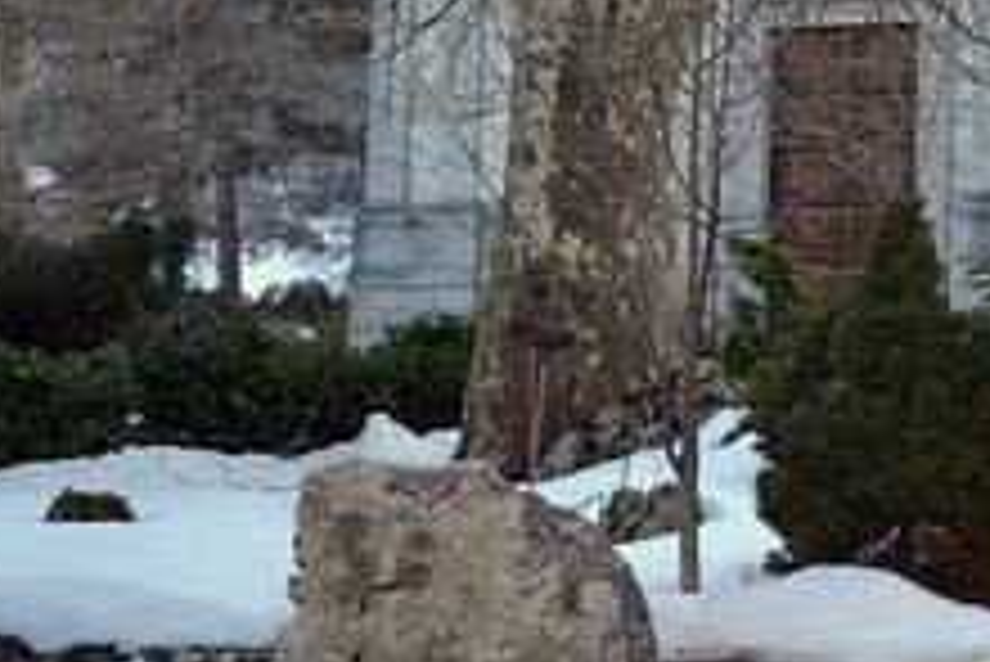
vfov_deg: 13.7
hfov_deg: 19.3
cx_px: 1260
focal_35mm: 98
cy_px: -74
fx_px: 2697
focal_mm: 18
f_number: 4
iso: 100
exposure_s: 1/160
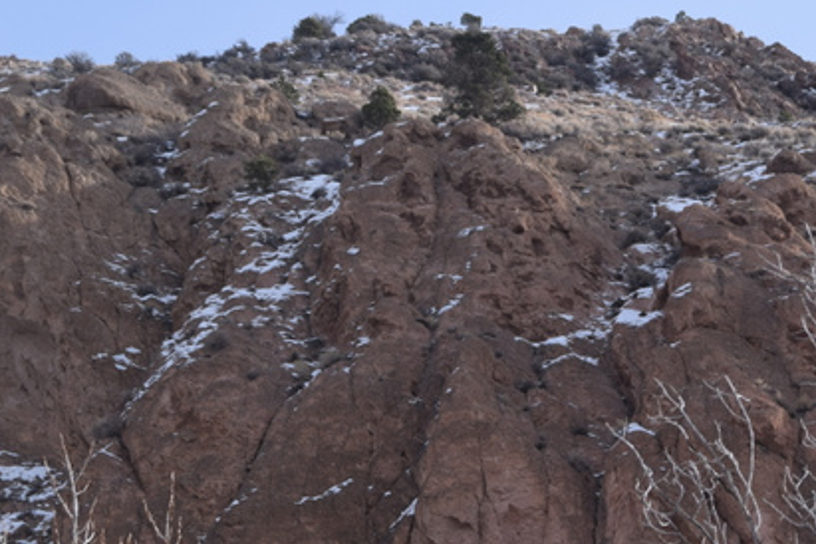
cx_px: 764
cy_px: 372
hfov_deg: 7.6
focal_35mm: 269
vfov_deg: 5.1
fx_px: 6097
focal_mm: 72
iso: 200
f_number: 6.3
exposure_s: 1/640
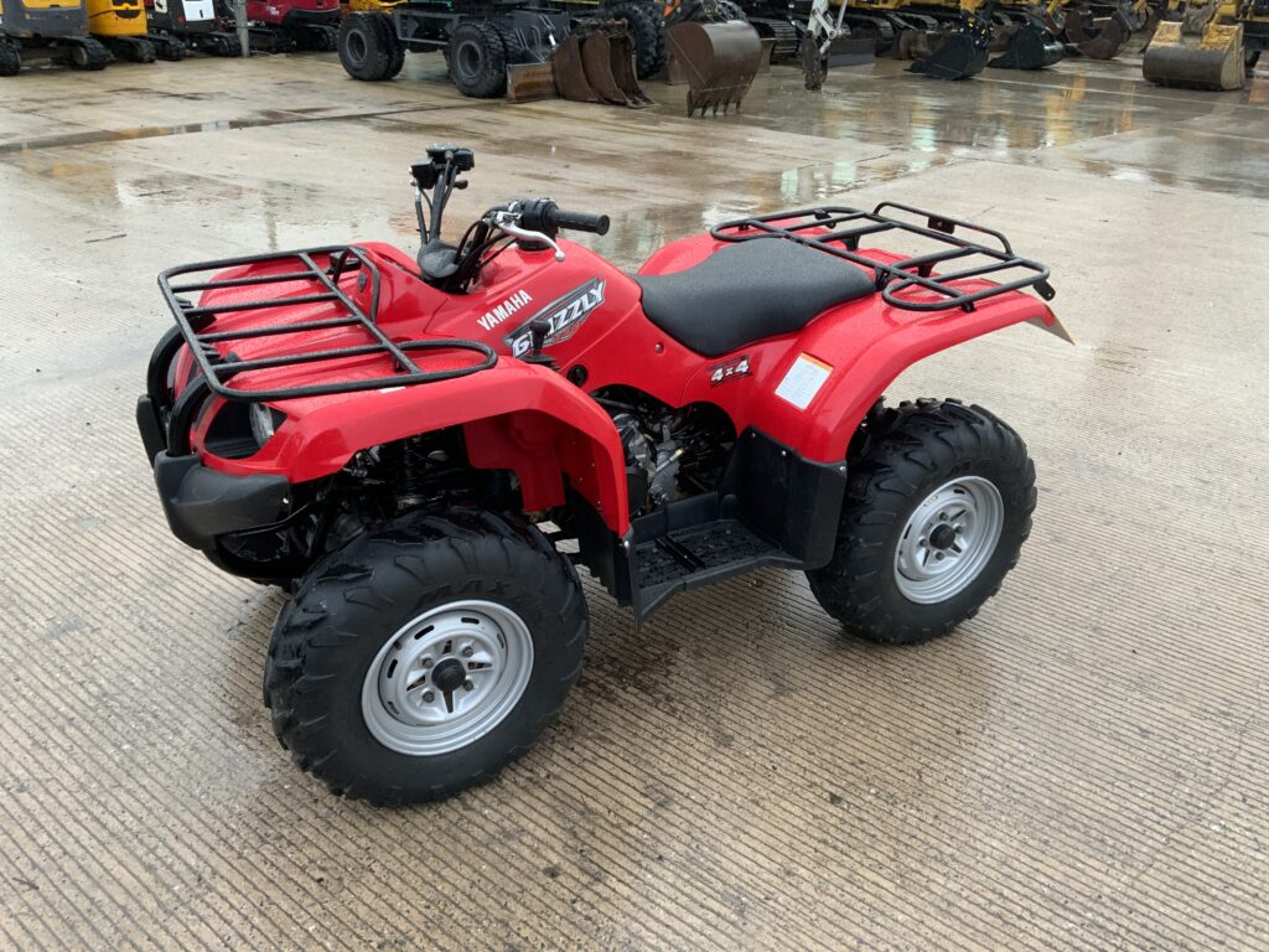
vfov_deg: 48.2
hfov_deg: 61.7
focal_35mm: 29
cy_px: 476
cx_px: 634
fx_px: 1063
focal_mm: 3
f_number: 1.8
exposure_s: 1/122
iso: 50
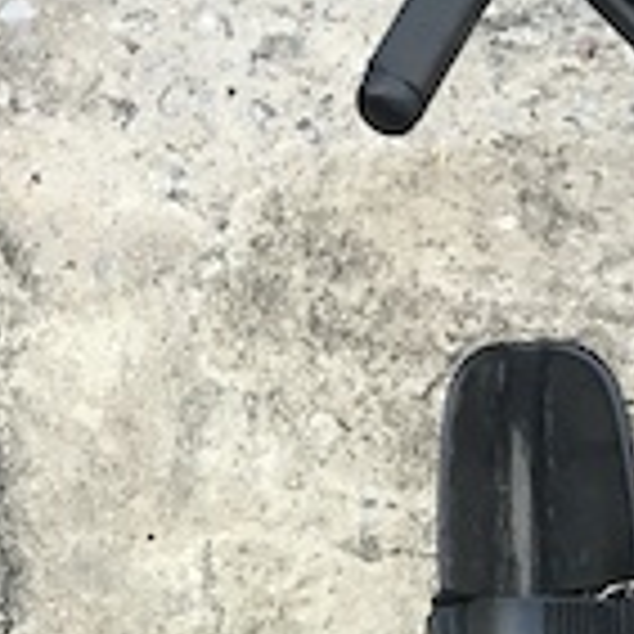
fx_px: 3005
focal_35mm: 145
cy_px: 1313
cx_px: 216
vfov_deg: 10.9
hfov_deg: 12.0
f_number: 2.2
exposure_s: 1/30
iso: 25
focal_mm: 4.15
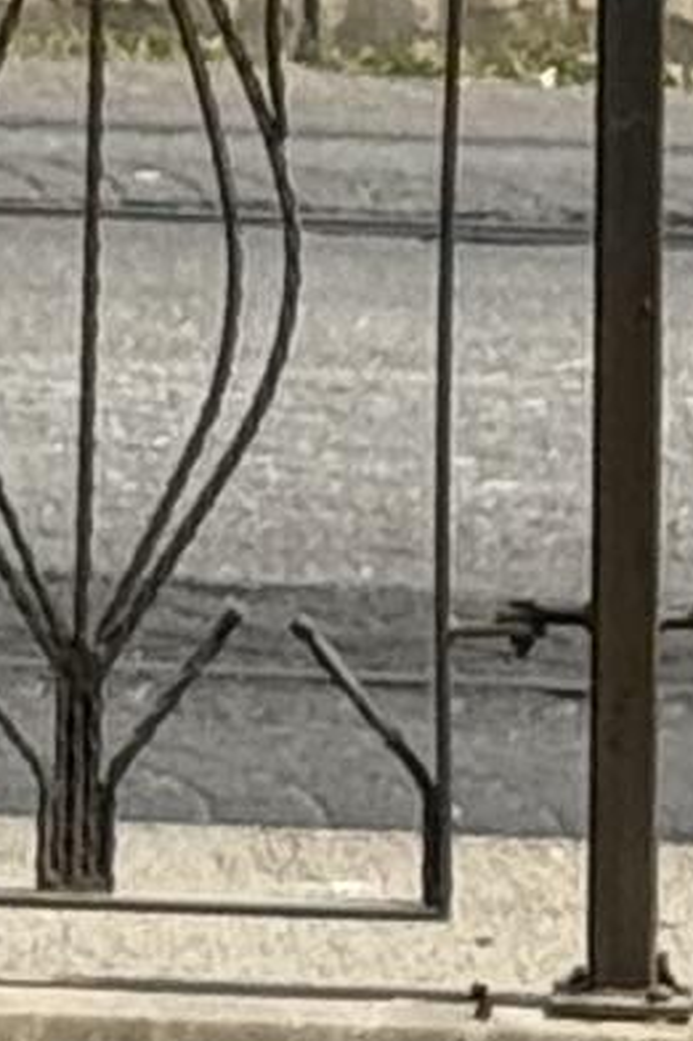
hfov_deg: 2.7
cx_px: -1012
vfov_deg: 4.0
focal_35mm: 514
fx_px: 14854
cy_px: -1107
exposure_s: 1/4587
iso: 64
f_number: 1.78
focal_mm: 6.76
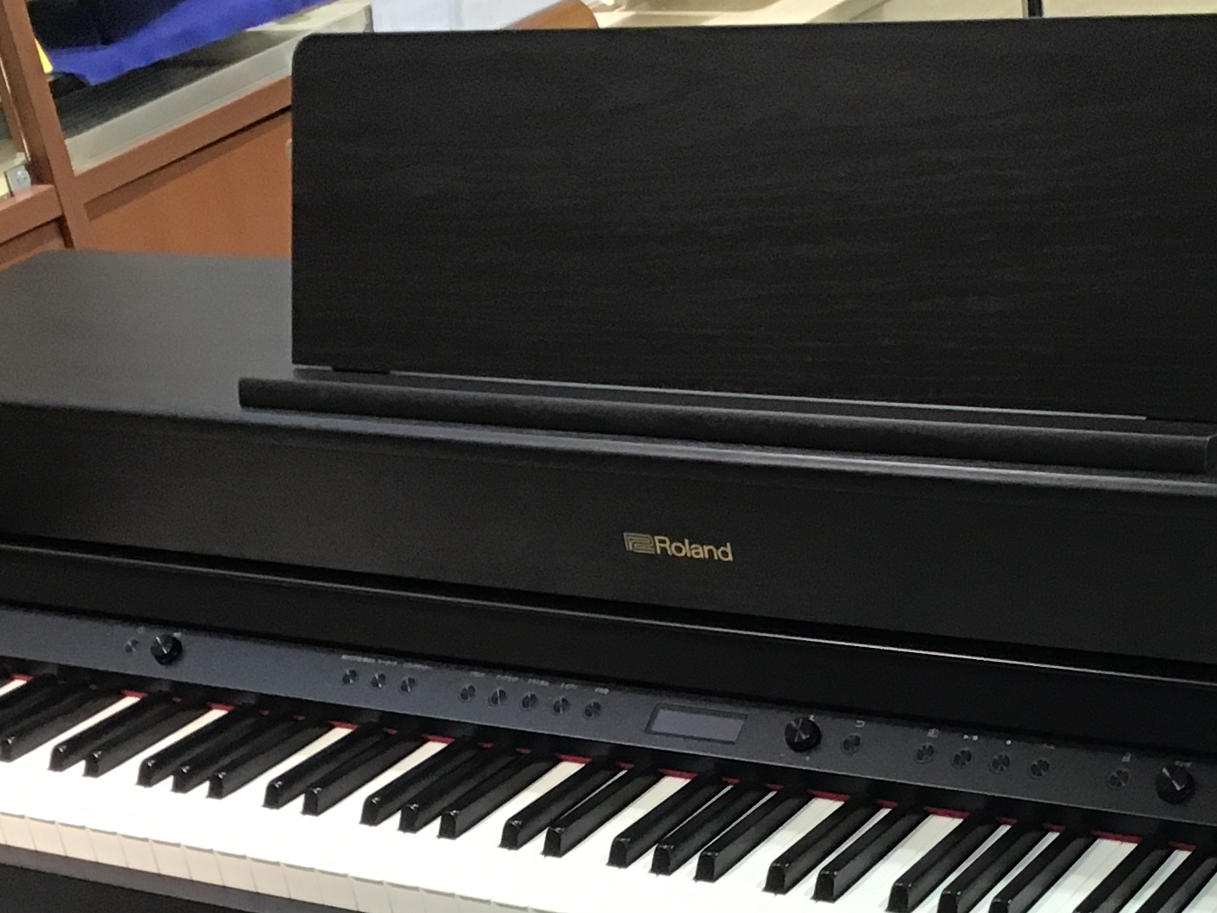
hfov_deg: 26.9
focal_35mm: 72
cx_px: 803
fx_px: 2532
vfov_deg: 19.6
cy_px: 1009
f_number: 2.4
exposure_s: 1/30
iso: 100
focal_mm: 3.3
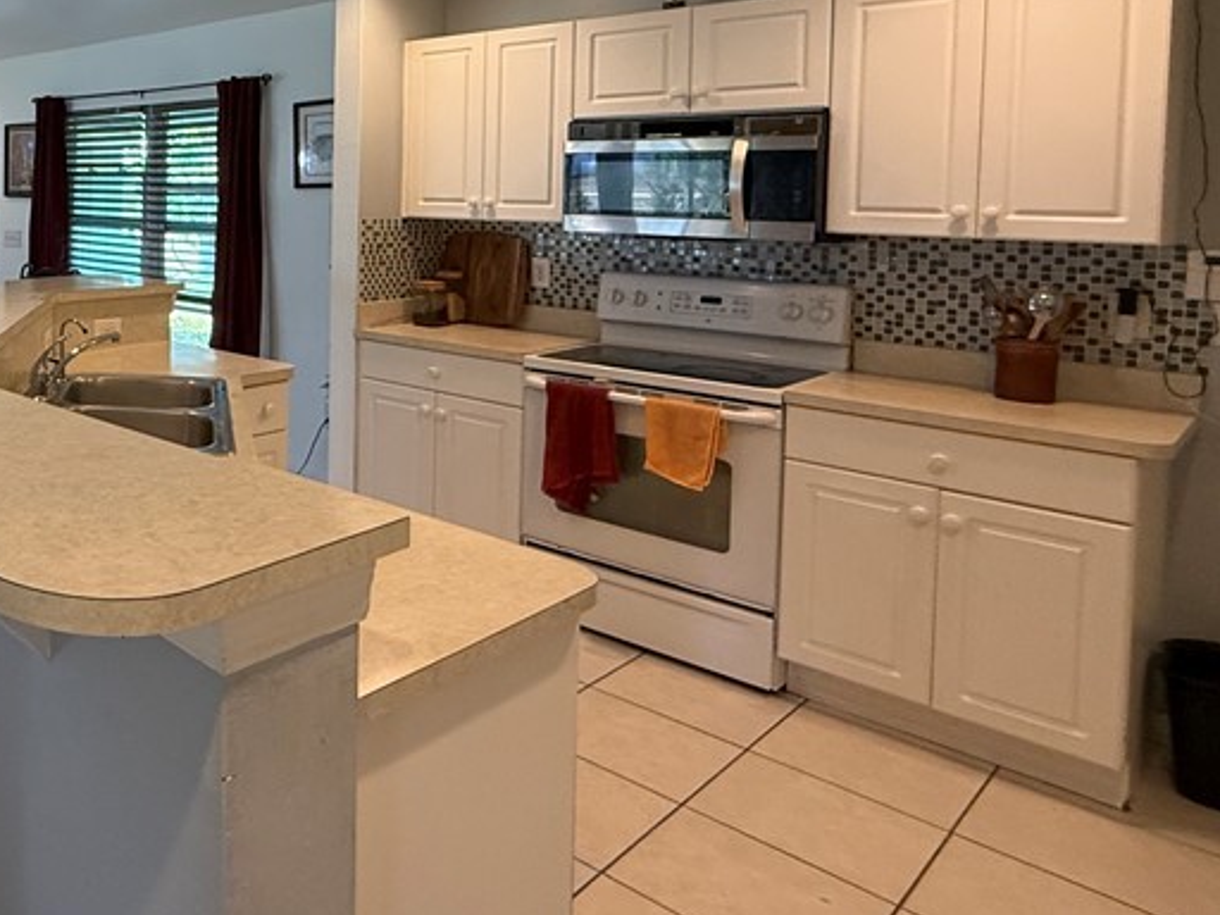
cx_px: 43
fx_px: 987
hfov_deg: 52.5
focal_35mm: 28
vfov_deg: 47.7
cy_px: 219
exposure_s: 1/120
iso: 320
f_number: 2.2
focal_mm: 2.22
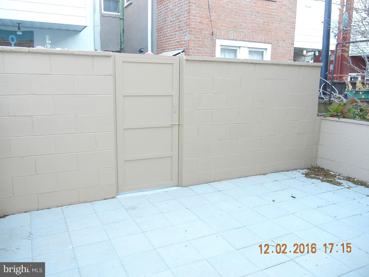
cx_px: 184
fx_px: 320
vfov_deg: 46.8
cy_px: 138
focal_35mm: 30
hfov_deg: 60.0
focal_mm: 5.4
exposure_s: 1/30
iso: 200
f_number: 3.5
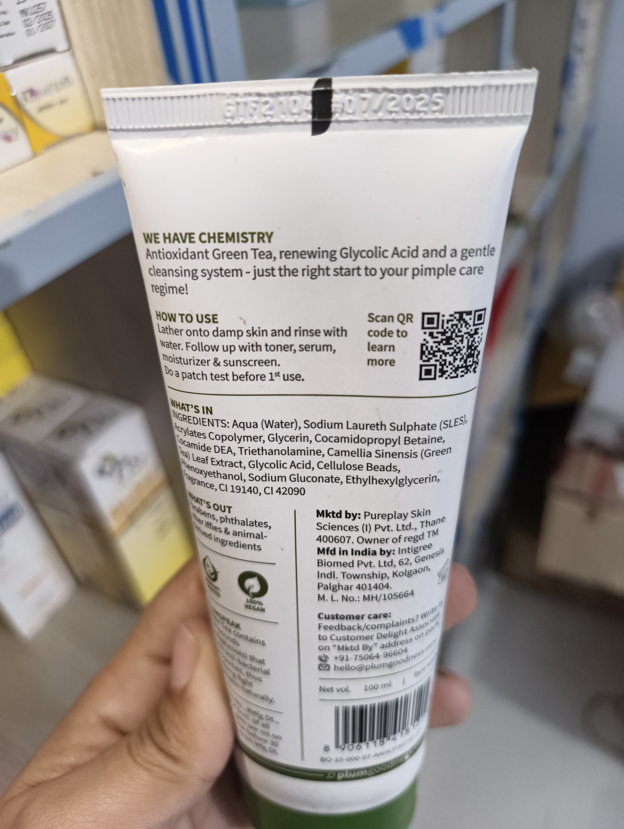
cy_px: 414
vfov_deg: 71.5
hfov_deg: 56.9
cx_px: 312
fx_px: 575
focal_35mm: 24
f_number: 1.87
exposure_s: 1/50
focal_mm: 5.56
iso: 1010
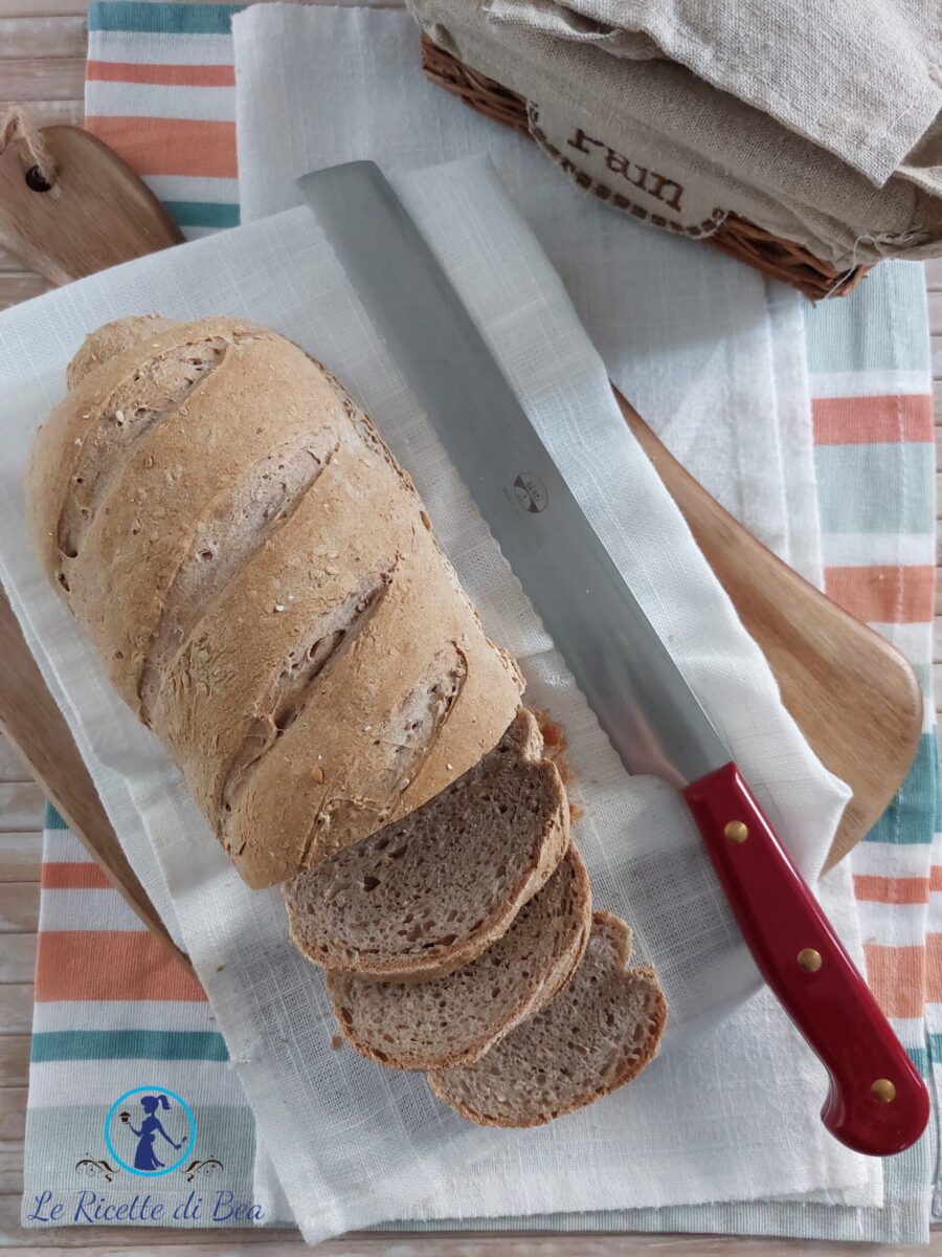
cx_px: 471
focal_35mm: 25
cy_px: 628
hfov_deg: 54.9
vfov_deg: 69.4
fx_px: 907
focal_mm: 5.23
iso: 400
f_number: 1.8
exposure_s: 1/40
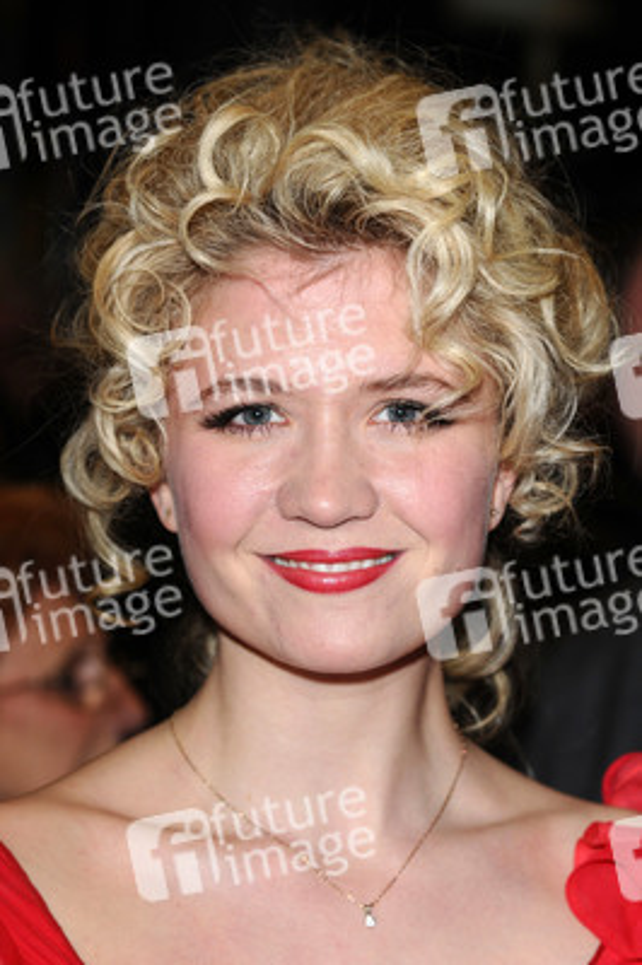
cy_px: 482
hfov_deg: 11.4
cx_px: 321
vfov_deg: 17.1
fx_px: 3215
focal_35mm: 120
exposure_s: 1/200
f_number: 5
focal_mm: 80
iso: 400
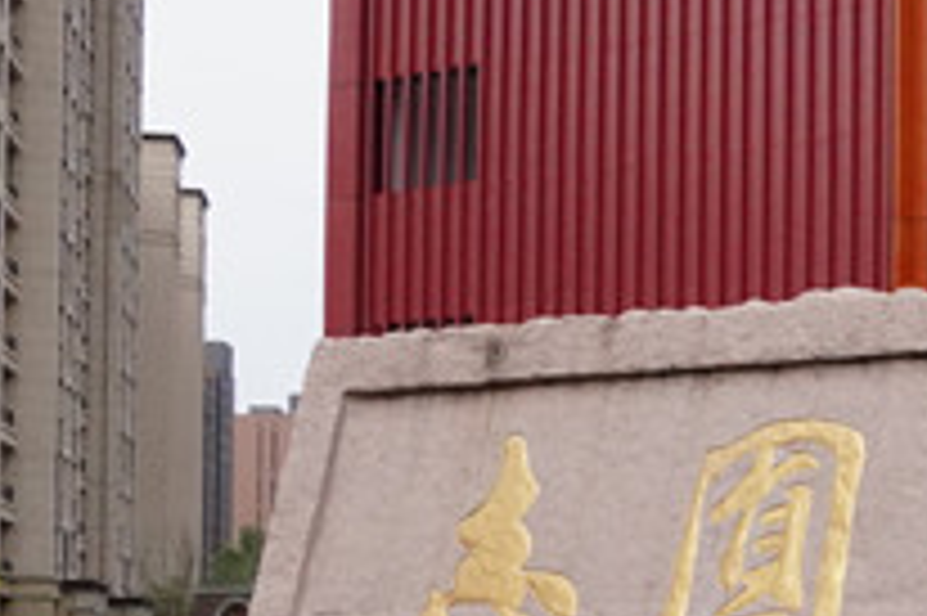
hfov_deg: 17.6
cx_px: 1354
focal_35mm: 105
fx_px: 2702
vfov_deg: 12.9
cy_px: 587
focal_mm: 18
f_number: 8
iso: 2000
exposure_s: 1/4000
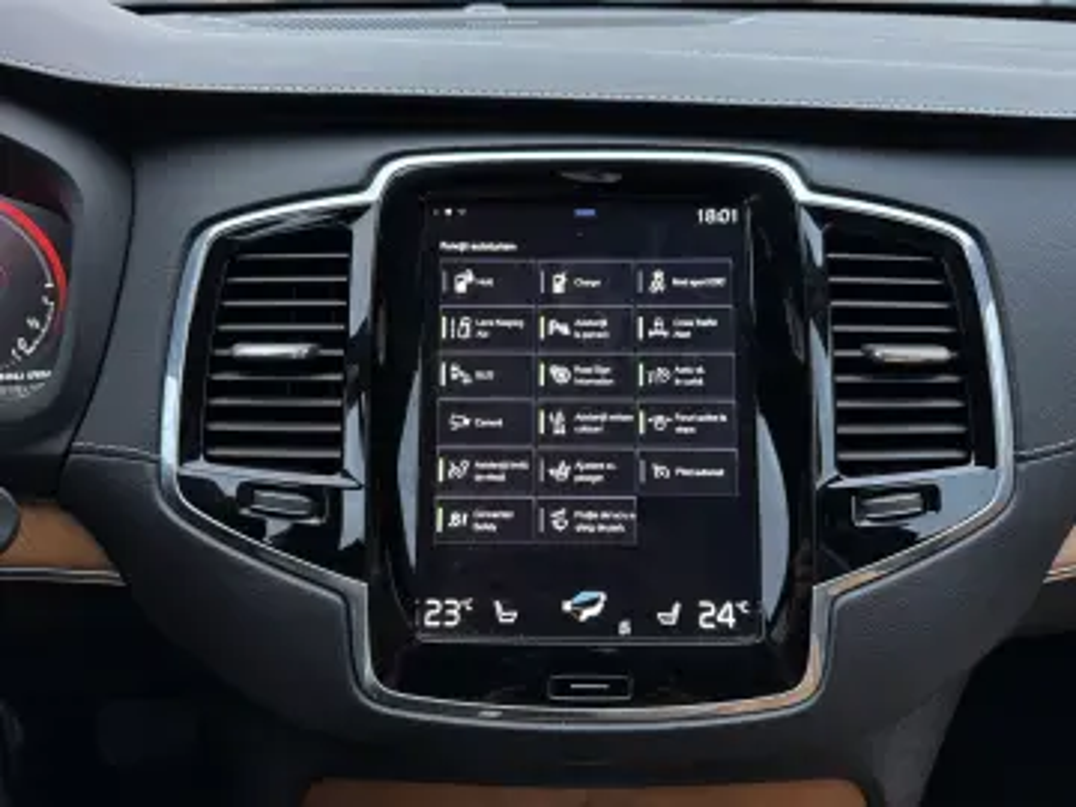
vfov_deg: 56.8
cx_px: 538
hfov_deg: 71.6
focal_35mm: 24
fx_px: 746
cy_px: 404
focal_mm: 6.76
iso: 640
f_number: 1.78
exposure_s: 1/60
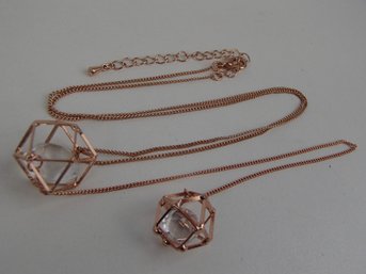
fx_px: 391
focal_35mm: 37
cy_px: 137
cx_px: 183
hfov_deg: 50.2
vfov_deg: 38.6
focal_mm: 6.64
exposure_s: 1/160
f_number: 4.7
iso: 160
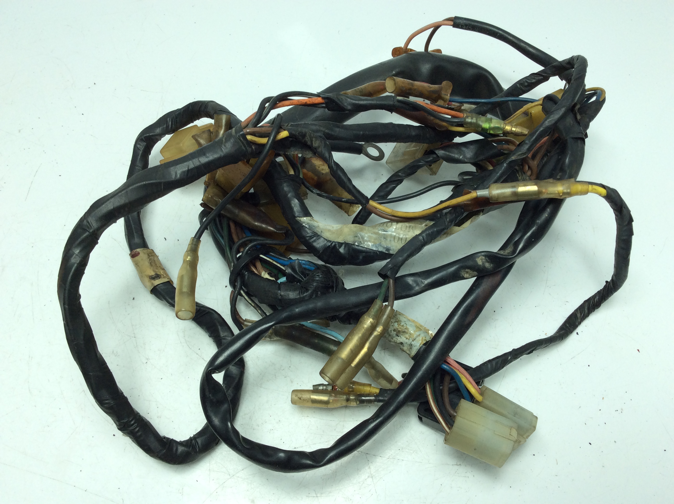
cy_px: 252
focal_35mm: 32
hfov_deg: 56.9
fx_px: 622
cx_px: 337
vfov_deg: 44.1
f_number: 2.4
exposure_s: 1/279
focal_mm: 3.3
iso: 32
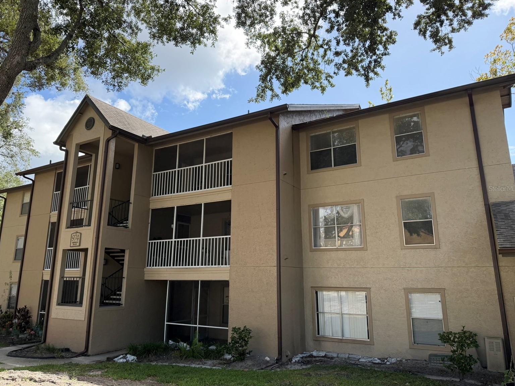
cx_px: 252
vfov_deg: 54.9
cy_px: 188
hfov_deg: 69.4
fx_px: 372
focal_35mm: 25
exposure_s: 1/2703
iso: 100
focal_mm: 6.76
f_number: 1.78
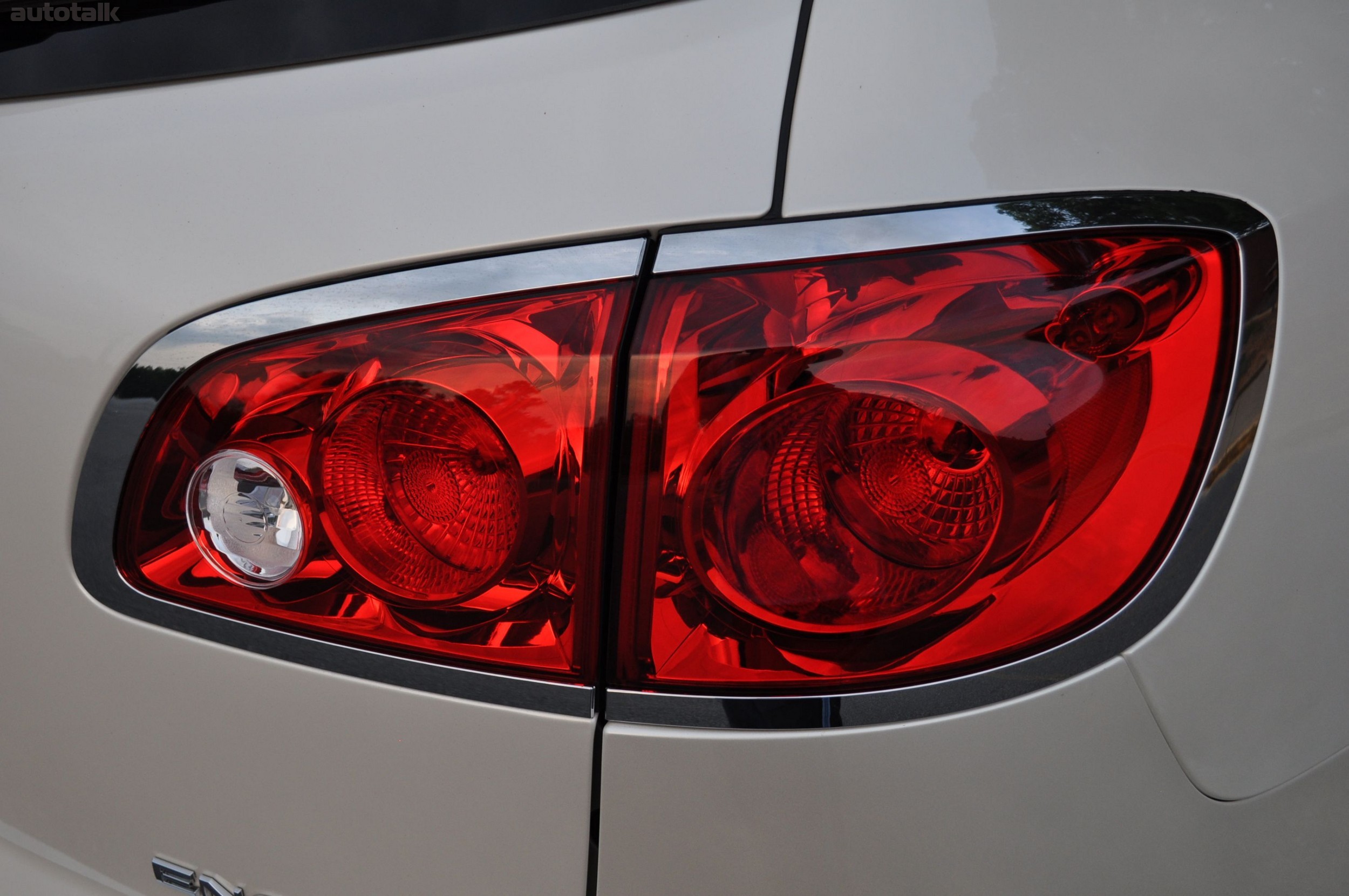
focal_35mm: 42
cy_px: 448
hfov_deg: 46.4
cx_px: 674
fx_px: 1572
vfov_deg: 31.8
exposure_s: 1/100
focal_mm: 28
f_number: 5
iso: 400
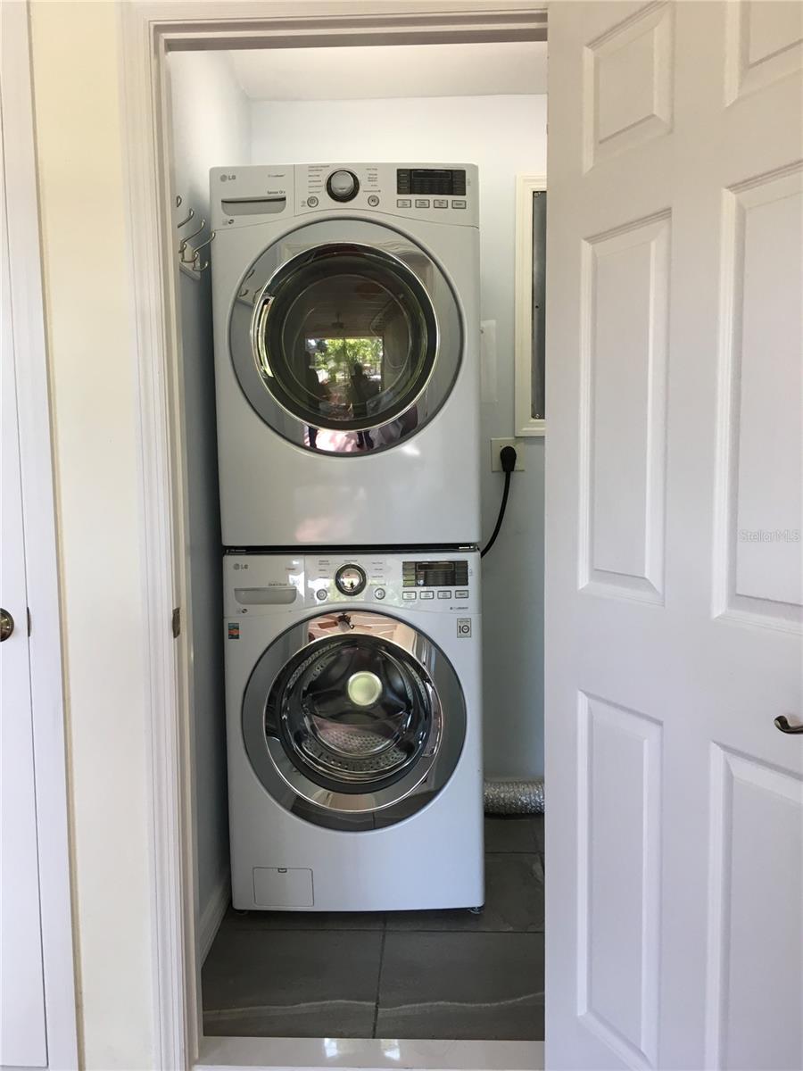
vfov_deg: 61.7
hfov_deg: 48.2
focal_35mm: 29
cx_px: 402
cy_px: 536
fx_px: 897
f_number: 2.2
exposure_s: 1/30
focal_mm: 4.15
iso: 25
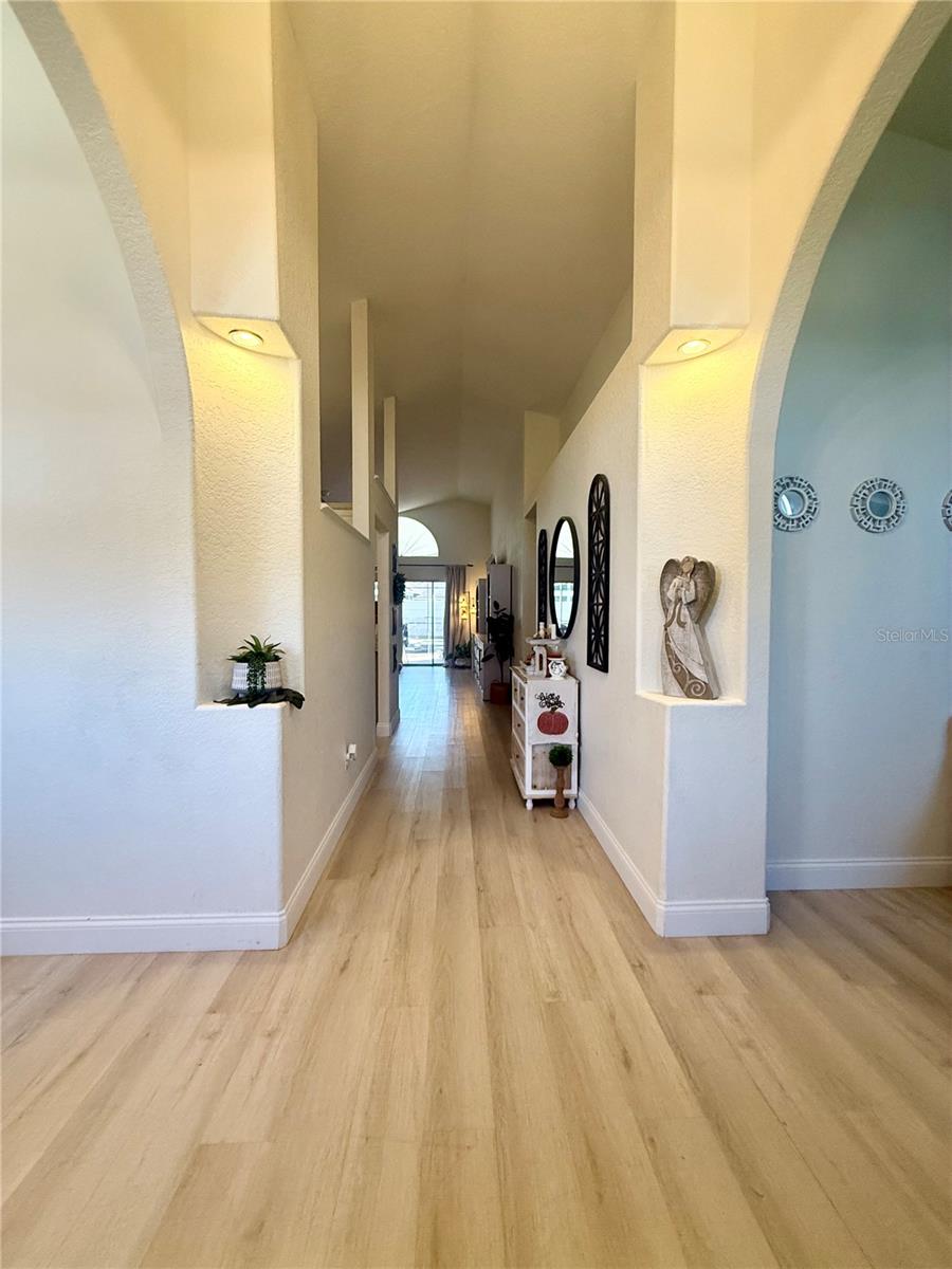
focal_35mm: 14
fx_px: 513
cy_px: 634
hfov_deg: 85.7
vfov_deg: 102.1
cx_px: 476
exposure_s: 1/120
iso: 400
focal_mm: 2.22
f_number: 2.2
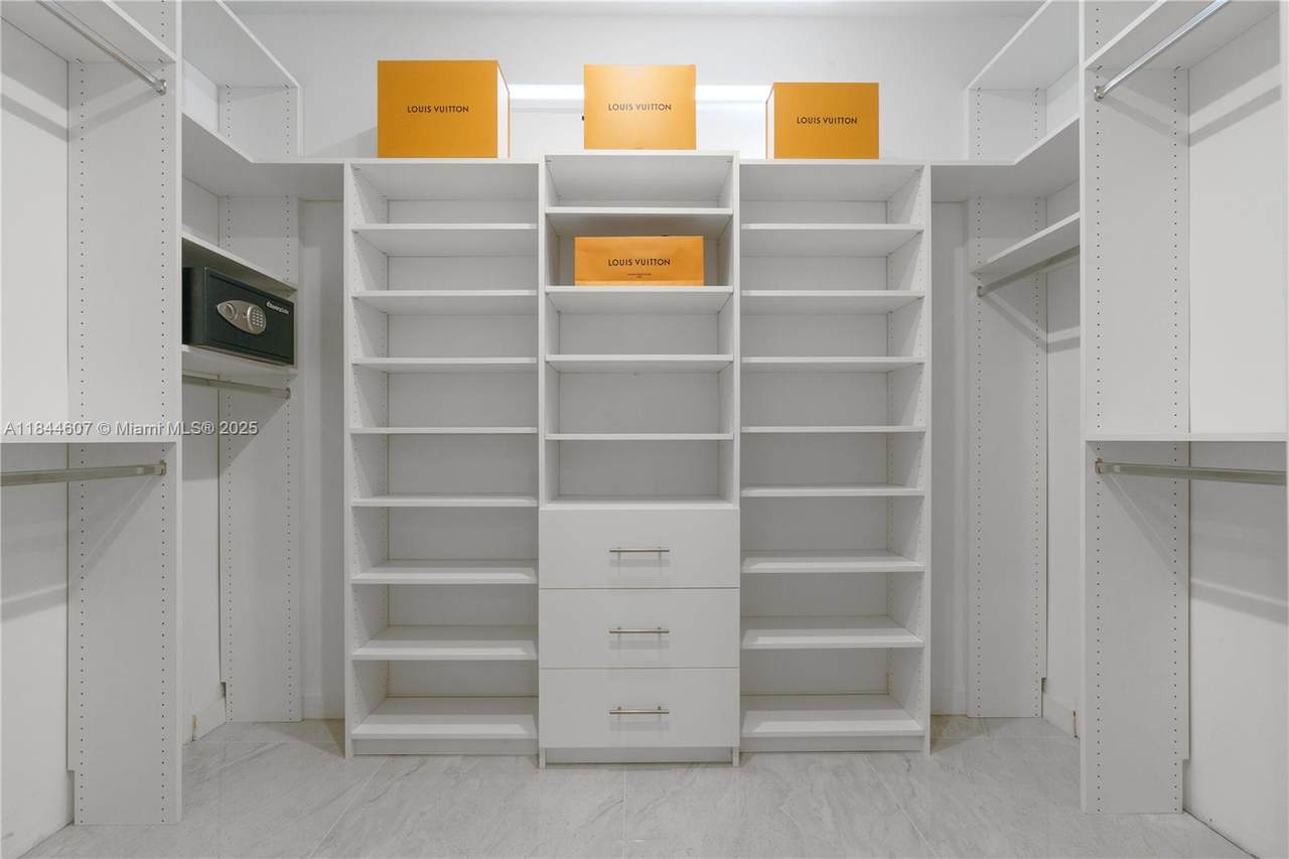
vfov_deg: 73.7
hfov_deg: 96.7
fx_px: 573
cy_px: 430
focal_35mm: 16
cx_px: 644
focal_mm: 16
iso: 800
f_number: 8
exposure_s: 1/20
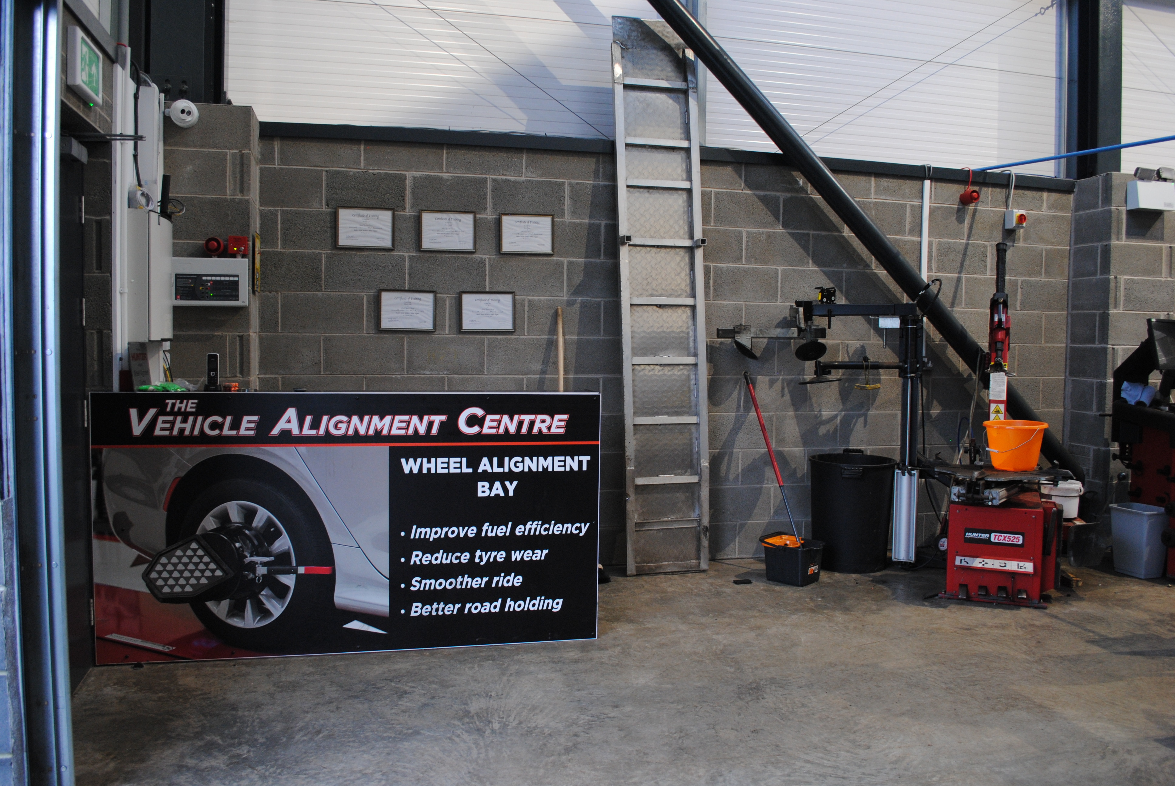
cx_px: 588
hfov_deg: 67.3
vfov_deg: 48.0
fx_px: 882
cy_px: 393
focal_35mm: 27
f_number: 4.5
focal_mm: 18
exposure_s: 1/20
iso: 400
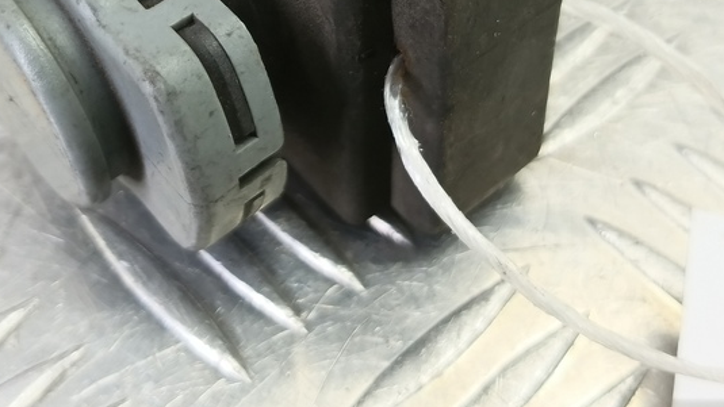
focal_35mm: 48
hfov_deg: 42.8
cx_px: 307
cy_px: -50
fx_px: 922
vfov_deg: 23.3
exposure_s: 1/50
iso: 237
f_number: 1.6
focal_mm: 4.11
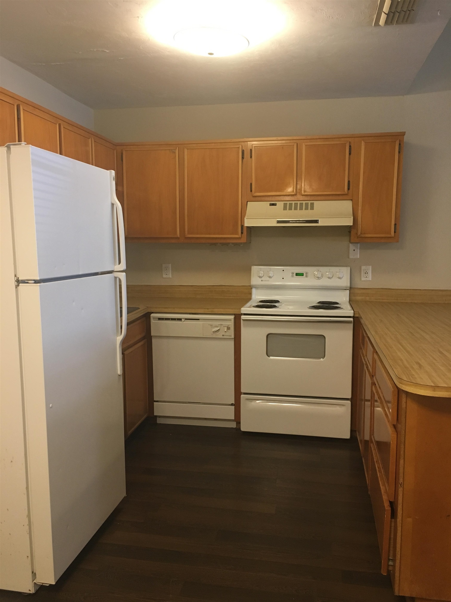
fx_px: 504
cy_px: 301
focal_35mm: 29
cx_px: 226
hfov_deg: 48.2
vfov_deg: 61.7
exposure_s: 1/30
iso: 100
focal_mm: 4.15
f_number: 2.2
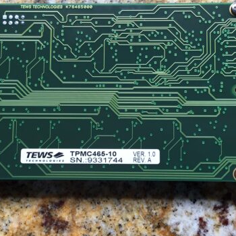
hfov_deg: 38.3
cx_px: 132
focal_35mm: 44
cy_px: 108
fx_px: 339
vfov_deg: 38.3
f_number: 2.2
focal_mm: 4.15
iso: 40
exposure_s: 1/30
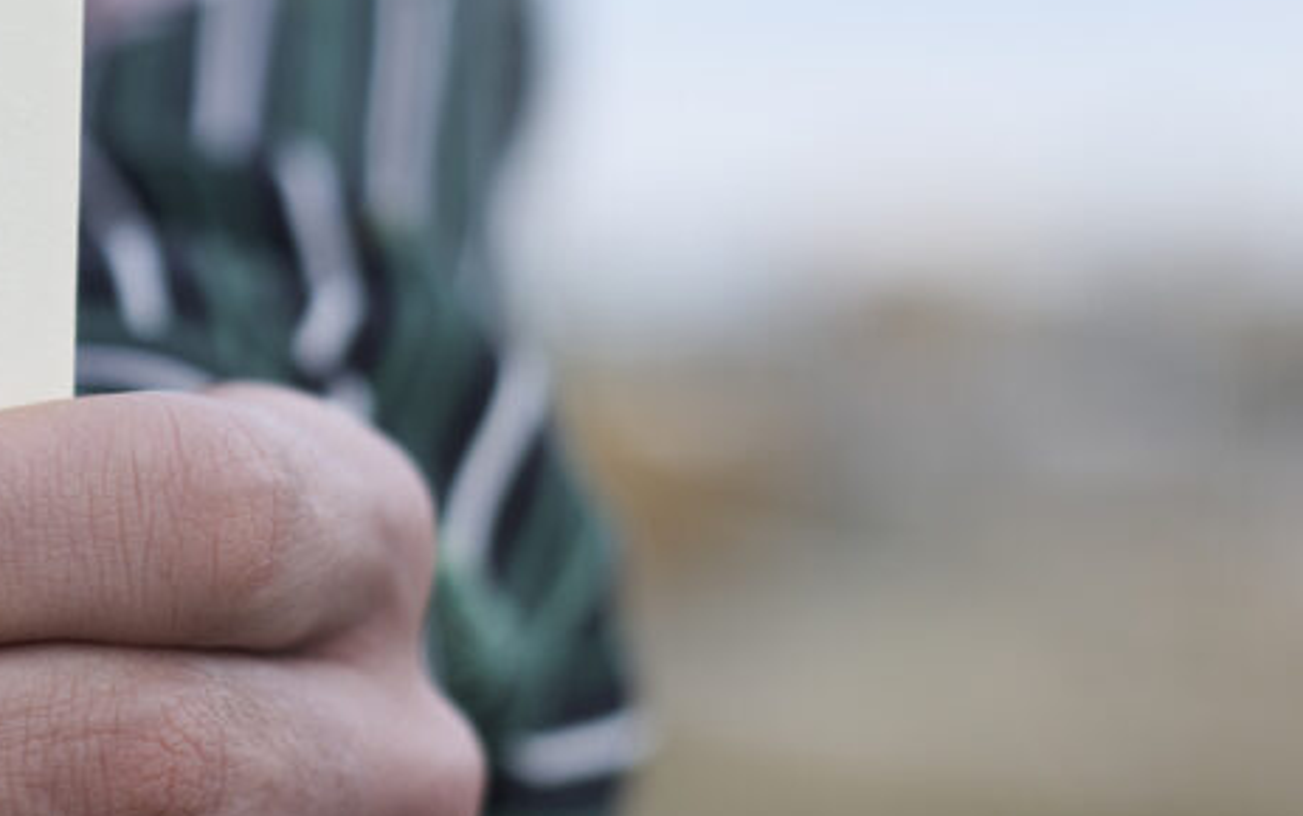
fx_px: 6005
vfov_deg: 7.8
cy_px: 204
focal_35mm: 169
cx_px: -583
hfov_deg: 11.9
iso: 64
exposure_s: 1/160
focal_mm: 50
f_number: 3.2
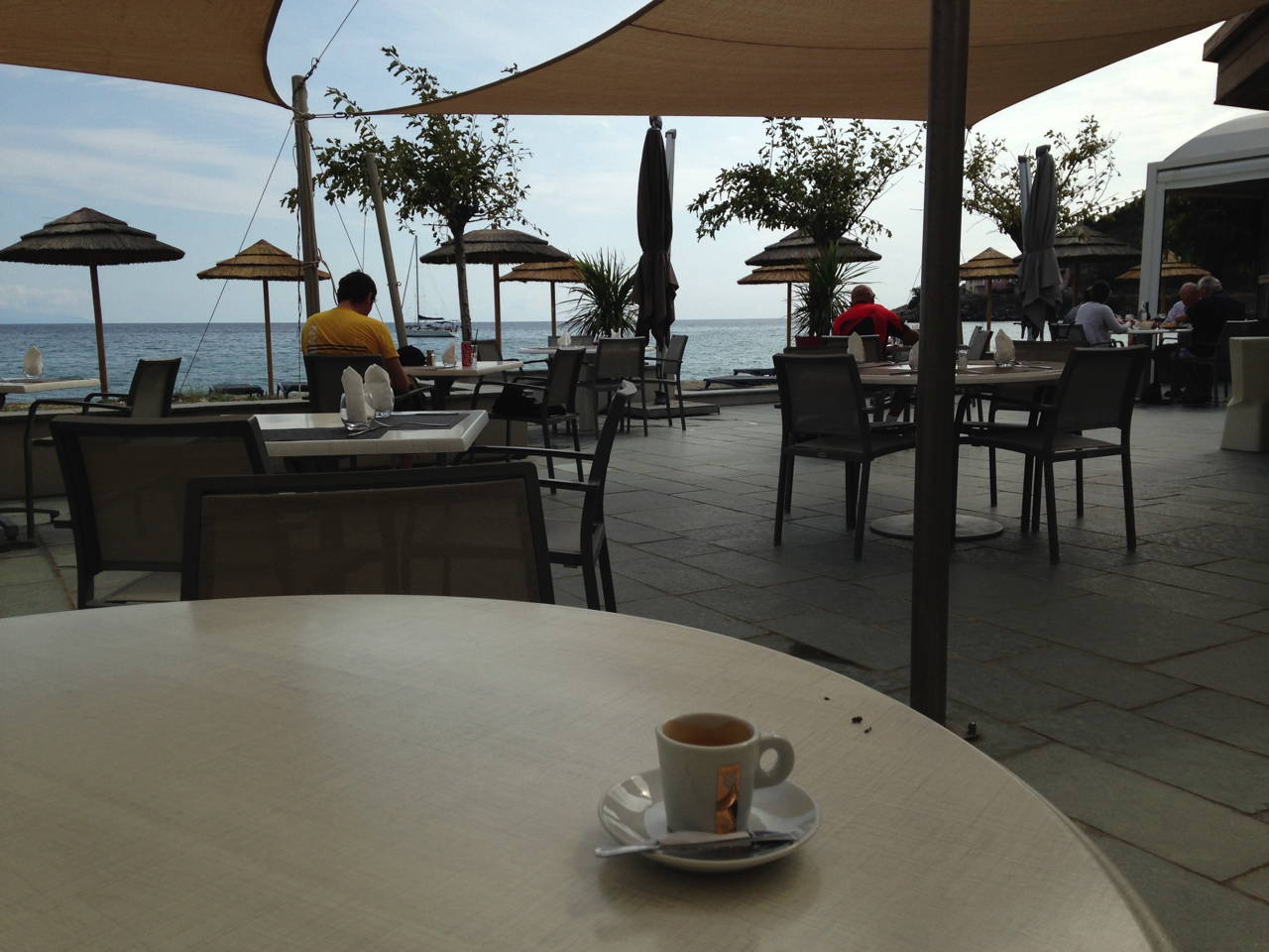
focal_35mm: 33
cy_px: 476
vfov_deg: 42.9
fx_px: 1210
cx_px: 634
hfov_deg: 55.4
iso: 50
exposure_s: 1/2262
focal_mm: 4.12
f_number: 2.4
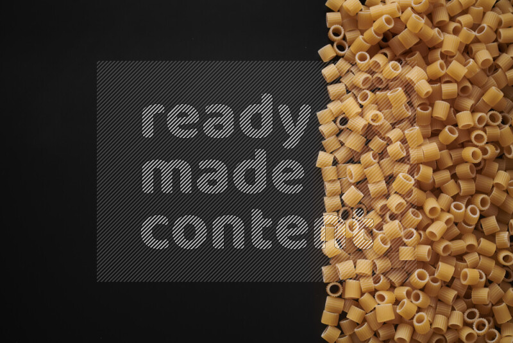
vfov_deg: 27.0
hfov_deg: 39.6
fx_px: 713
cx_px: 256
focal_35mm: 50
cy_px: 172
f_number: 8
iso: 160
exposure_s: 1/100
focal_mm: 50
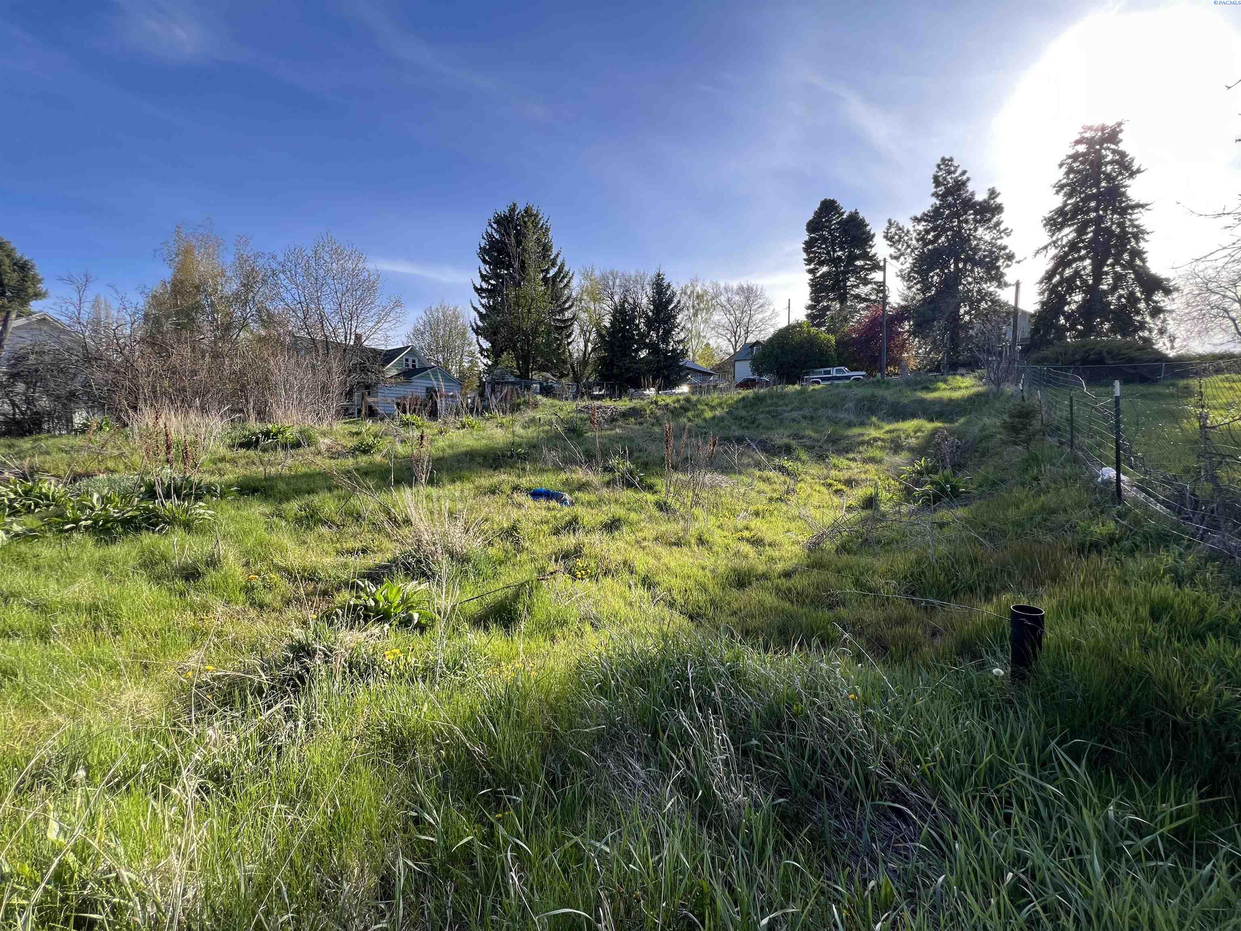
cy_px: 466
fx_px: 466
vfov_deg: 89.9
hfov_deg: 106.2
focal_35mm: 13
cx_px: 620
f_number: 1.8
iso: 32
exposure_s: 1/435
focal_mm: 1.57
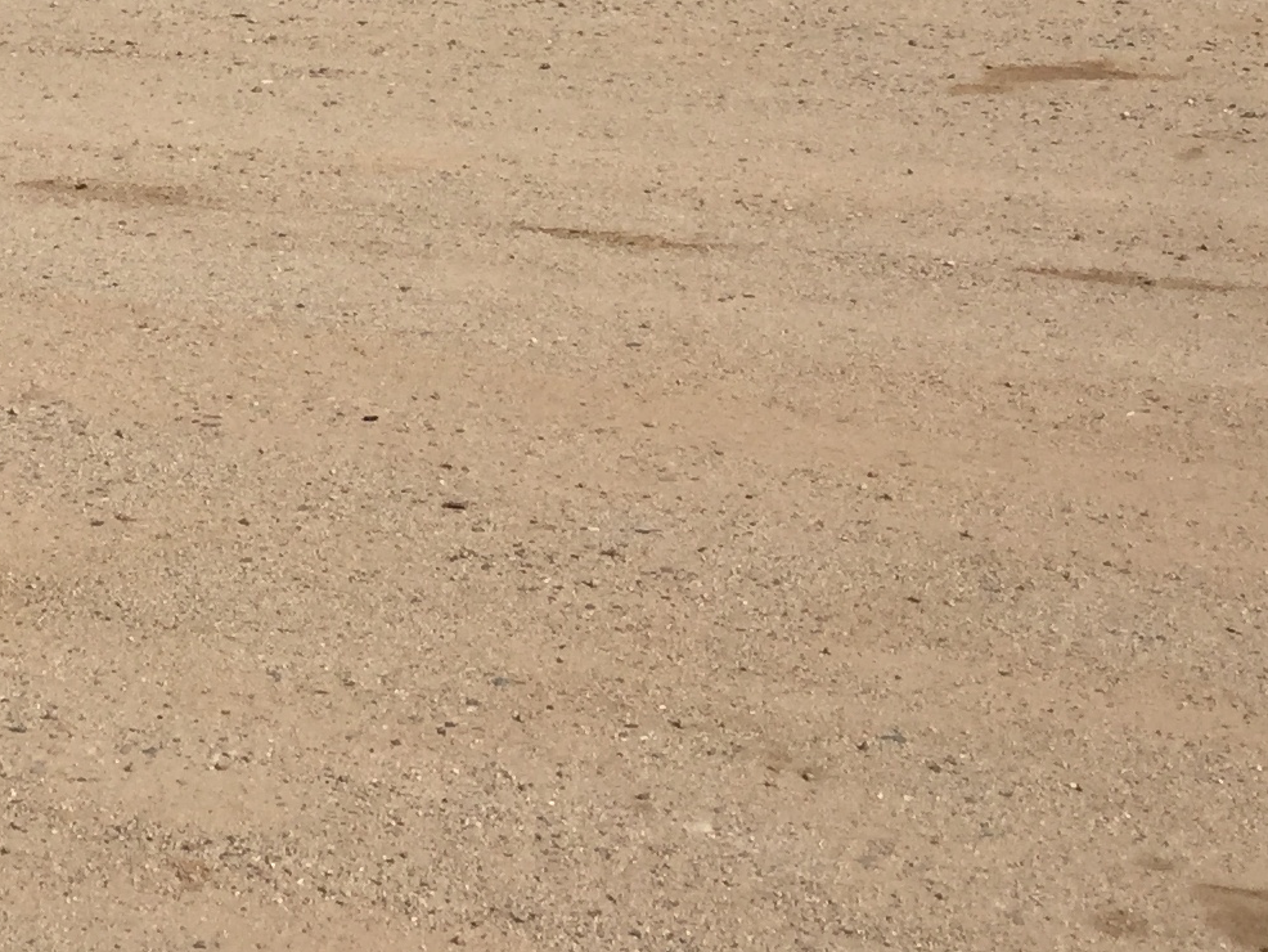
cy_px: -280
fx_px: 3517
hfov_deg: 19.8
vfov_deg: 14.7
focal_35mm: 96
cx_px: -4
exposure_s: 1/3597
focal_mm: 4.15
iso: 32
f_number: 2.2
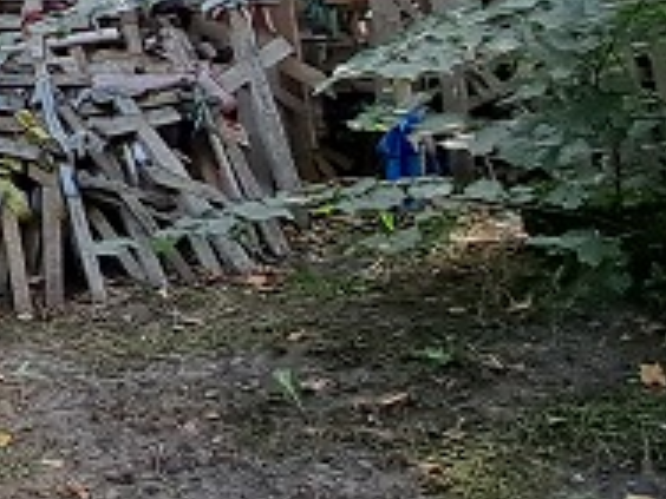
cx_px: -861
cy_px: -134
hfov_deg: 16.0
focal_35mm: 69
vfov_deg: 19.7
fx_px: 1328
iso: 50
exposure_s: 1/100
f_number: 2.2
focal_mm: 1.74
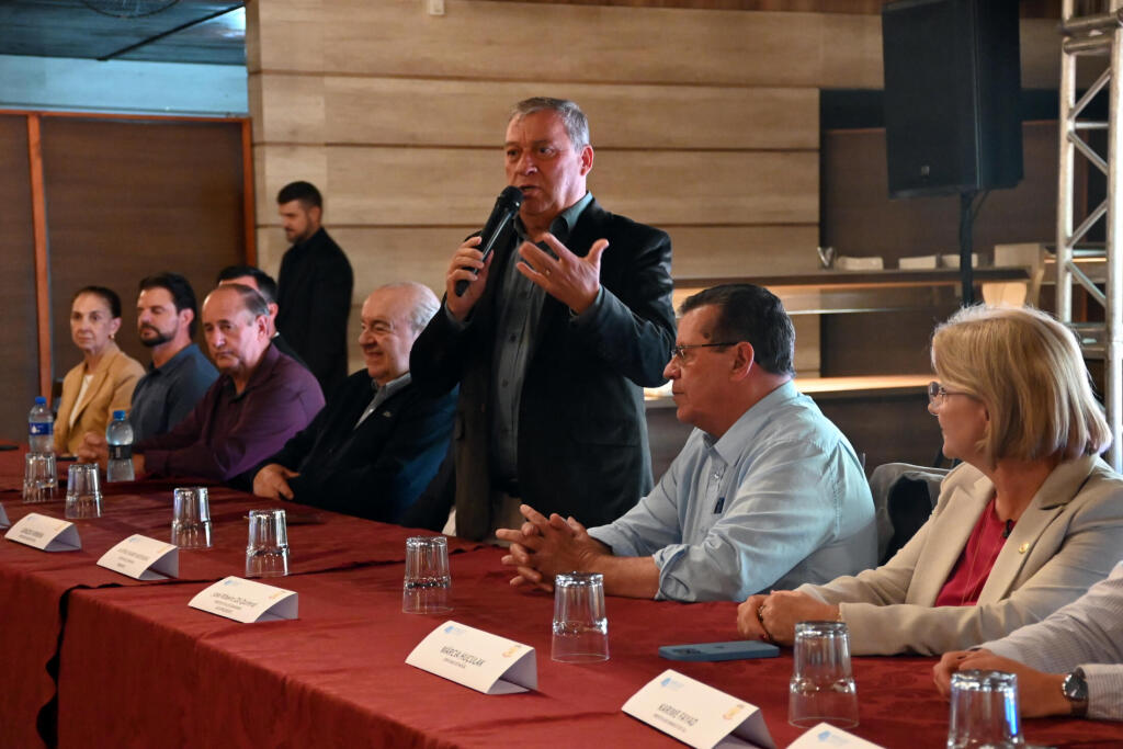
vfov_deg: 18.2
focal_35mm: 75
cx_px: 562
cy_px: 374
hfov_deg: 27.0
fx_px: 2340
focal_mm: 50
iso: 7200
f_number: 4.8
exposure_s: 1/60
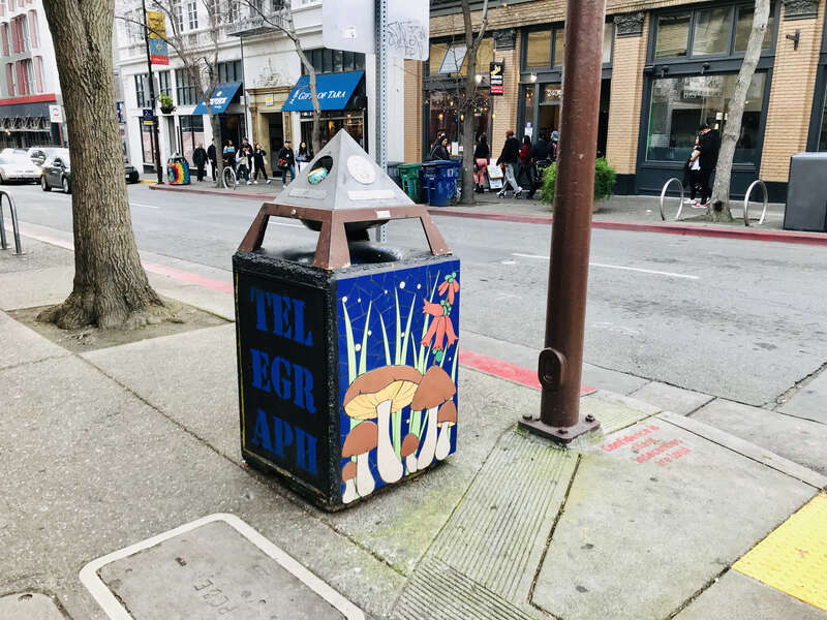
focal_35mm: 28
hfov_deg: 63.4
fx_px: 669
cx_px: 414
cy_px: 310
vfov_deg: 49.7
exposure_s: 1/120
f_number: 1.8
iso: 32
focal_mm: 3.99
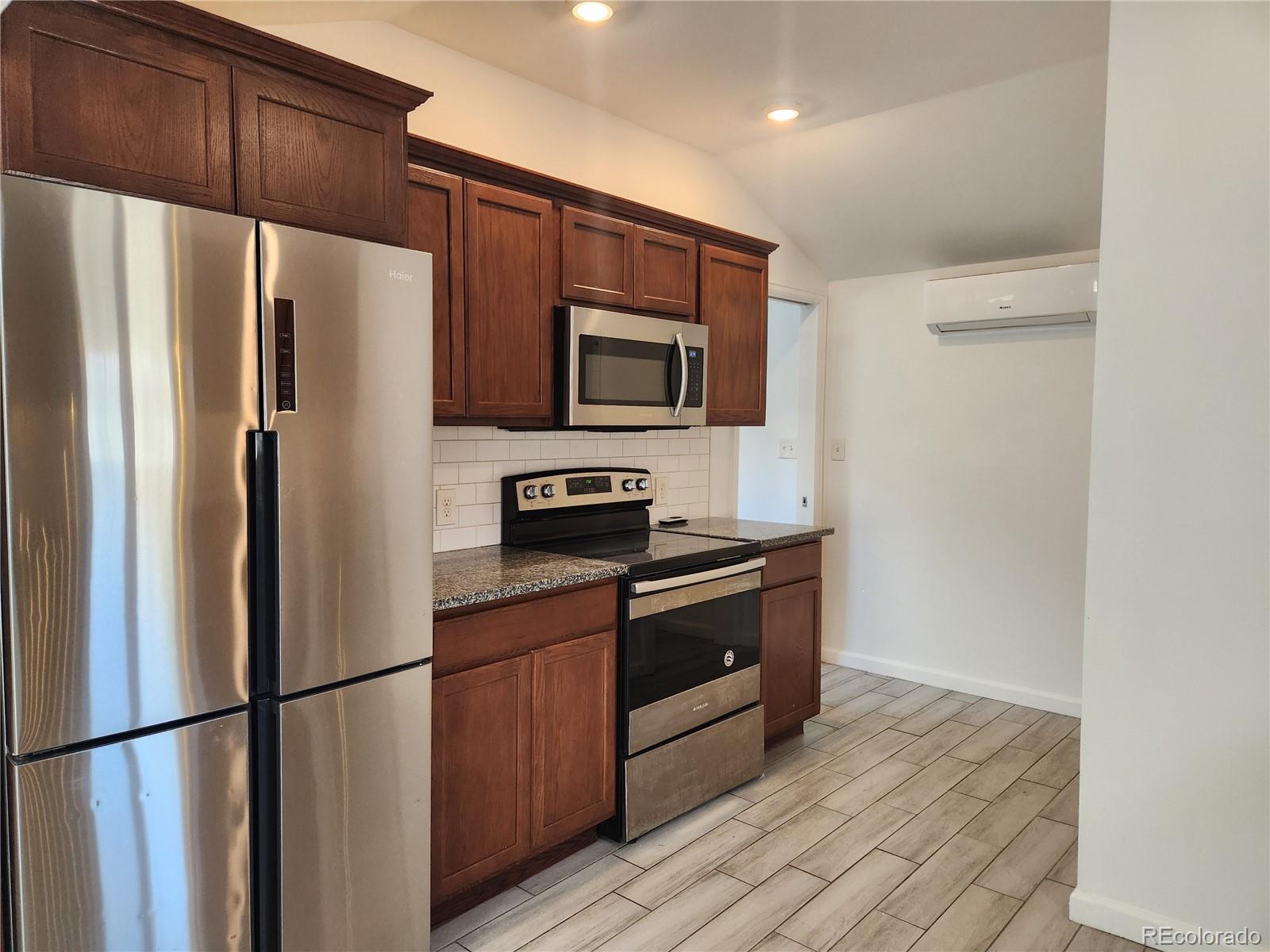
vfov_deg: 58.9
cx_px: 635
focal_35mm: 23
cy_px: 476
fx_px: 844
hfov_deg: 73.9
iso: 200
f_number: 1.8
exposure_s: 1/120
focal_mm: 5.4
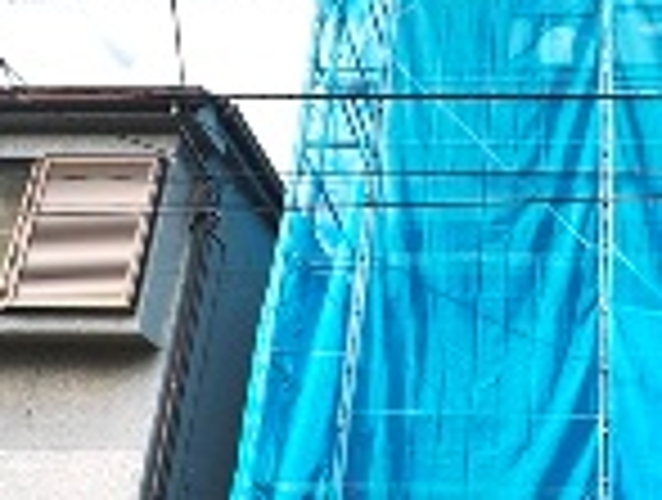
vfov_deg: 35.9
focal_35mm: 38
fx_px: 728
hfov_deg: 45.7
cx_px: 554
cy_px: 437
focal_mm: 2.22
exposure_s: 1/609
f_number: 2.2
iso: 40
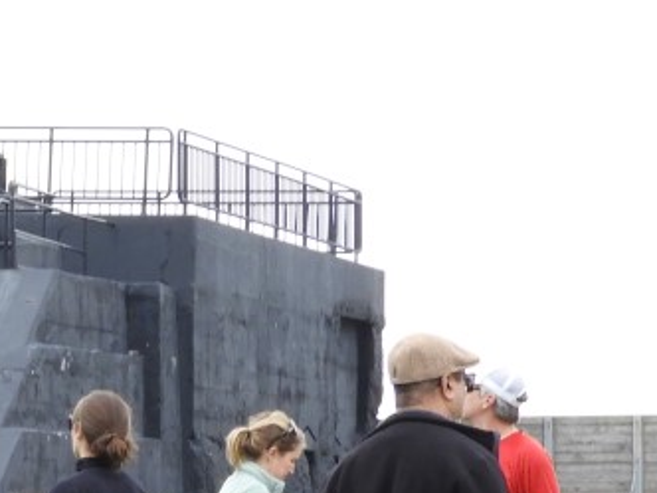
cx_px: -576
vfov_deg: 5.2
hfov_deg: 6.8
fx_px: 5352
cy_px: 861
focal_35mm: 282
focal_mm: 11.6
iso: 100
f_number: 4.2
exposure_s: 1/200
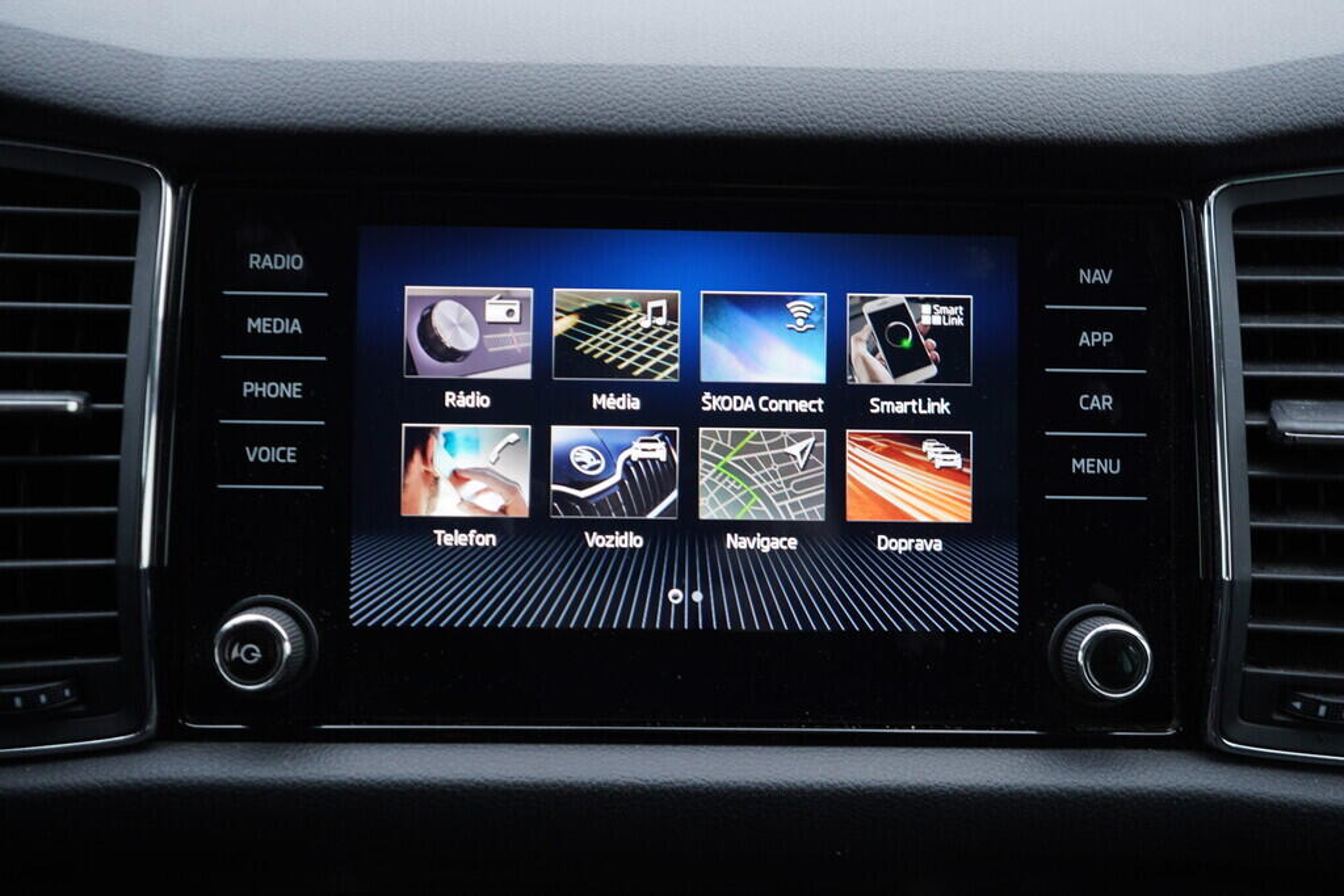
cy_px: 448
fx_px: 1344
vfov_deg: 36.9
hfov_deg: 53.1
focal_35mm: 36
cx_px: 672
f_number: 2.8
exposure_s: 1/40
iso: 125
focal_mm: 24
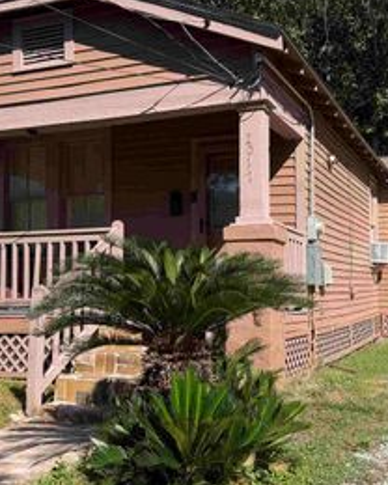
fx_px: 646
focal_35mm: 45
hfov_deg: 33.4
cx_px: 213
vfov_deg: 41.2
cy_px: 240
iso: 80
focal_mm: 6.76
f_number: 1.78
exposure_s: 1/3584
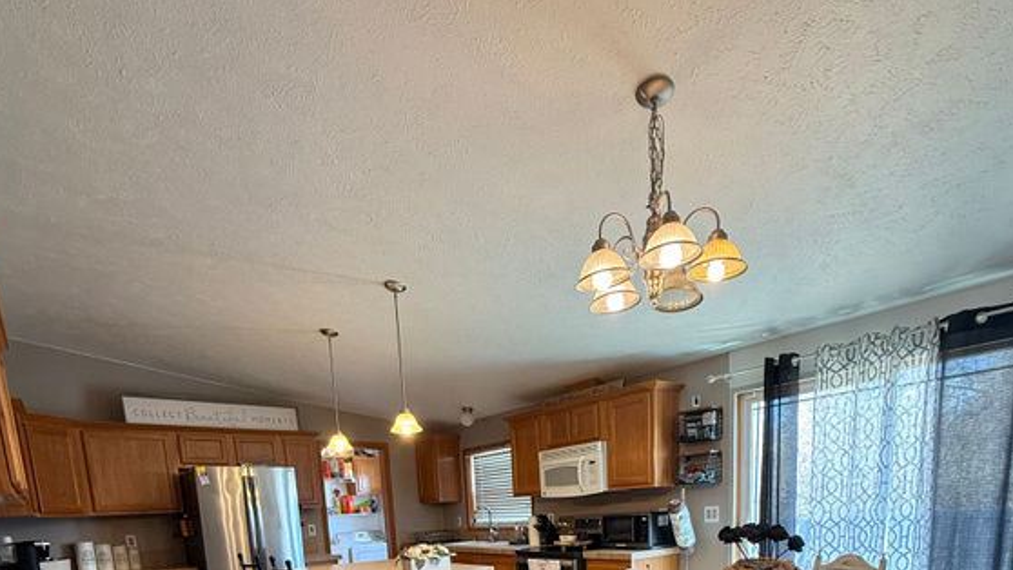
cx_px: 501
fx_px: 564
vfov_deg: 43.5
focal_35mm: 21
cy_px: 604
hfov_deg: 83.8
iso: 160
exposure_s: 1/60
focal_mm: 2.22
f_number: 2.2
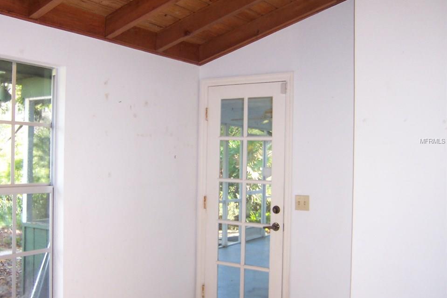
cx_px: 209
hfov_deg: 48.4
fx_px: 497
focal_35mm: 40
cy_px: 141
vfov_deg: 33.4
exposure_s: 1/60
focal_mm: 5.6
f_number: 2.4
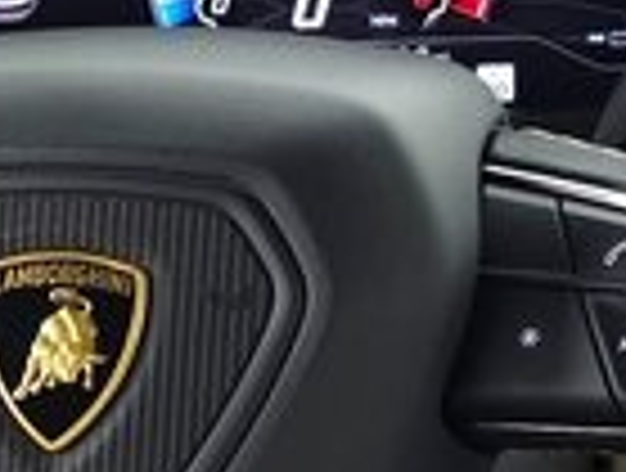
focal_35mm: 169
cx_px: 81
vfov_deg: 8.4
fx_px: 3064
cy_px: 886
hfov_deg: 11.6
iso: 250
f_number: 1.7
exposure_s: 1/60
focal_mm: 6.3
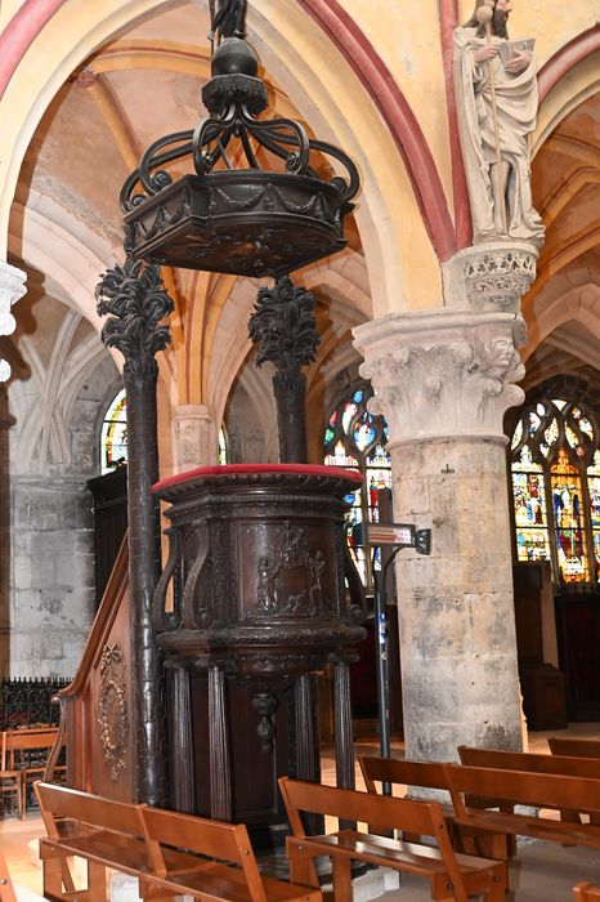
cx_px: 300
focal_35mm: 48
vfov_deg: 41.1
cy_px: 451
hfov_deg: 28.0
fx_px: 1201
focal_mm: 48
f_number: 5.6
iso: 6400
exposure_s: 1/60
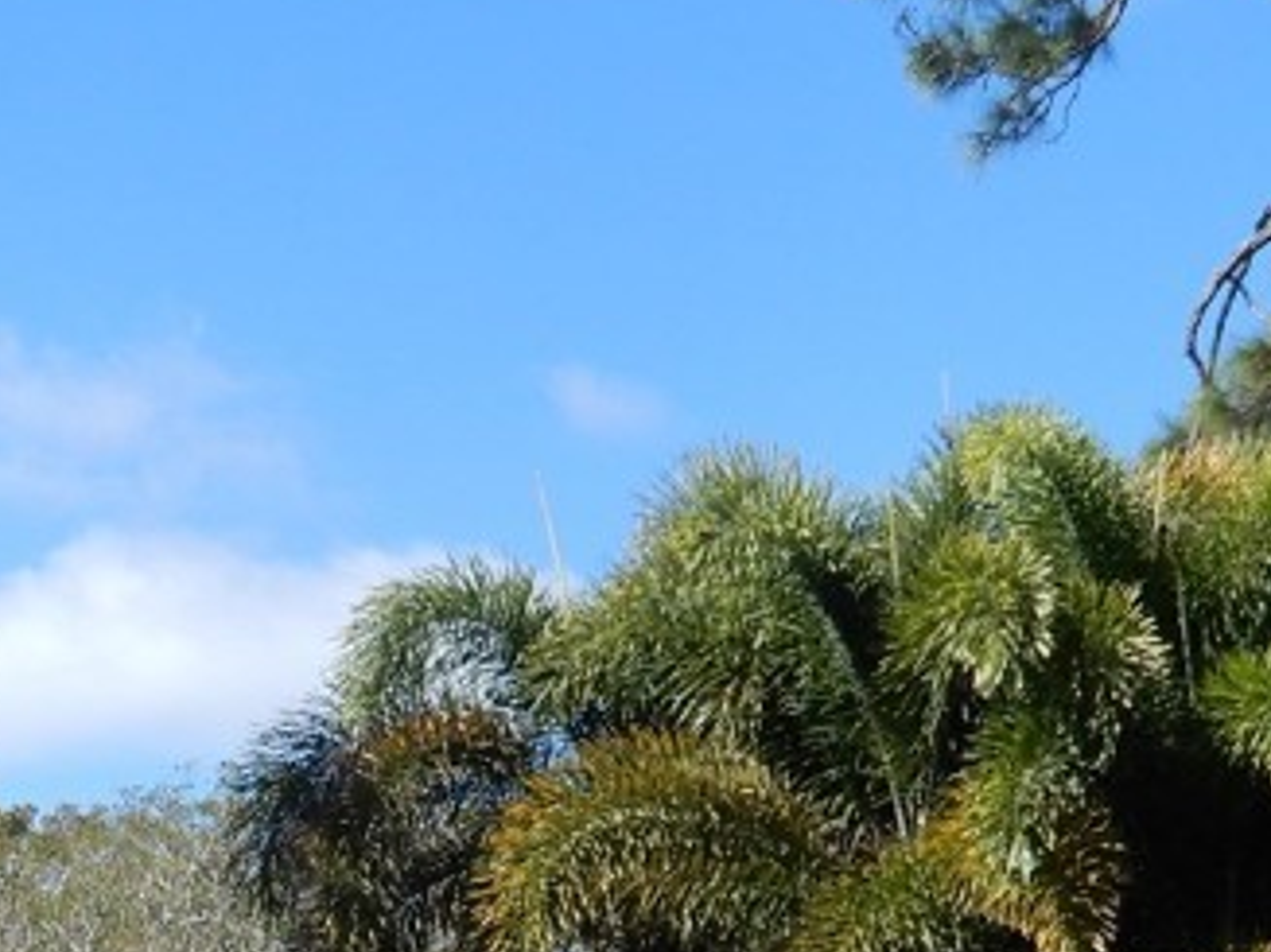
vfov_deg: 12.2
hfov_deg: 16.5
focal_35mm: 119
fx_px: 4368
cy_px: 1123
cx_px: 529
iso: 80
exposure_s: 1/640
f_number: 4
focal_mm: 6.8
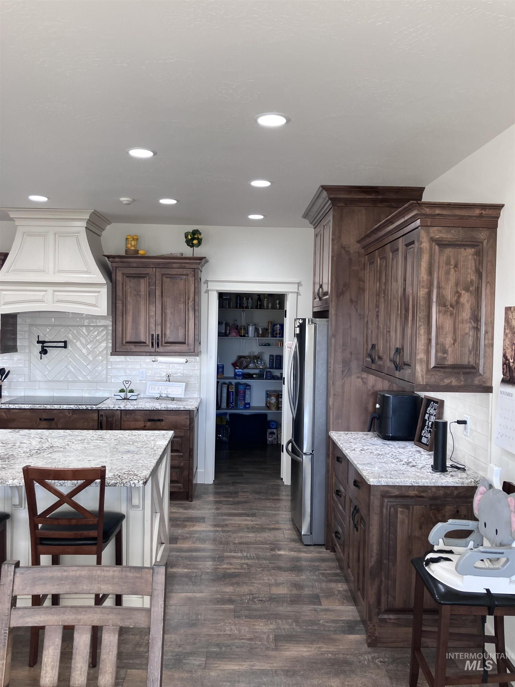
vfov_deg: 63.4
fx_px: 555
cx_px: 258
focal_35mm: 28
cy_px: 344
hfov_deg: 49.7
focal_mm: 3.99
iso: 50
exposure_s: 1/60
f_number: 1.8
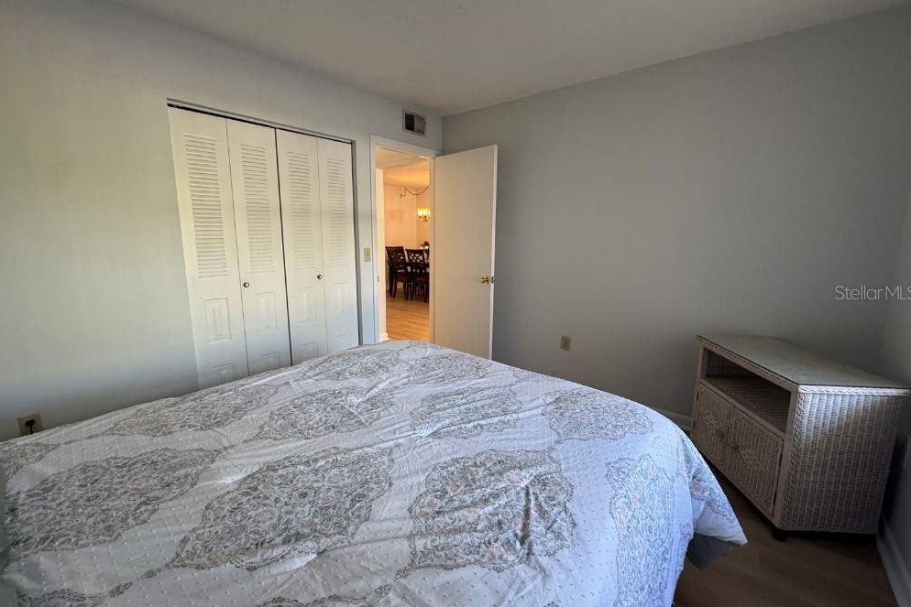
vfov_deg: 77.3
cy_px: 292
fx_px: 380
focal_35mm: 15
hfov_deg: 100.4
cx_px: 452
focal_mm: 2.22
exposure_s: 1/120
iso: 320
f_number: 2.2
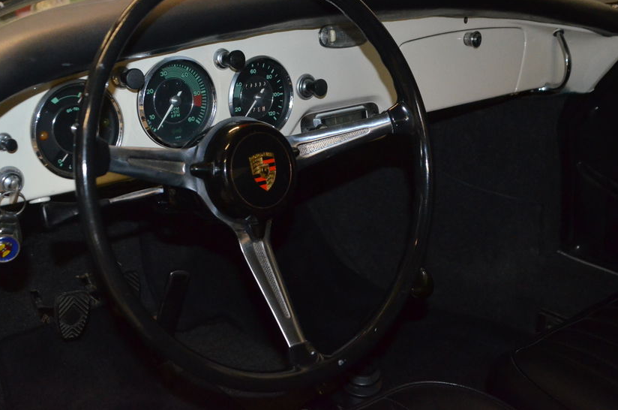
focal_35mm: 41
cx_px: 253
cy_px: 156
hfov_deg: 47.3
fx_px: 702
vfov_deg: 32.4
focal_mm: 22
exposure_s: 1/60
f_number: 3.8
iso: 3200
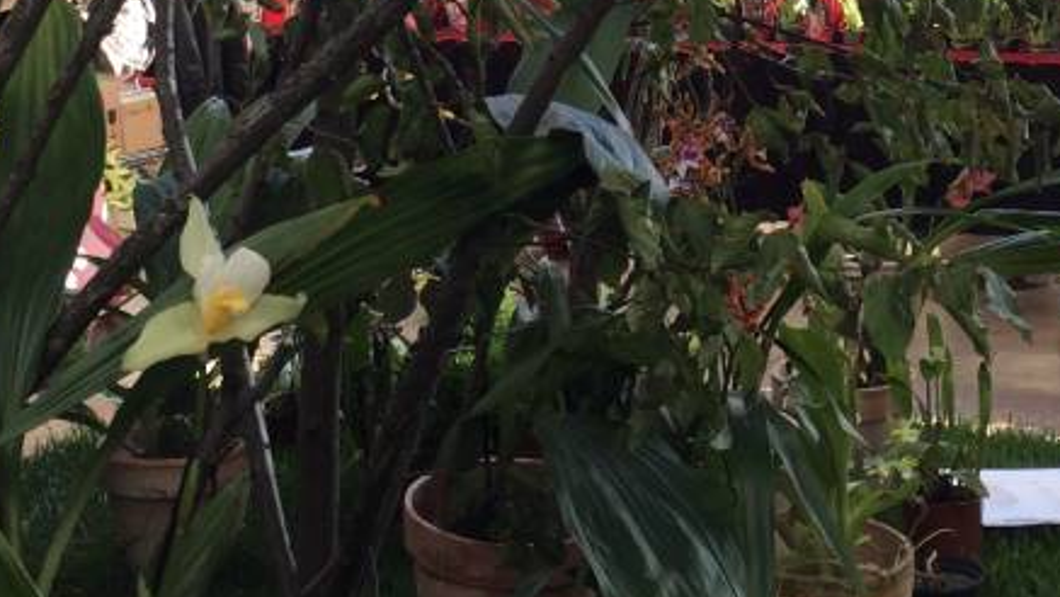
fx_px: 2080
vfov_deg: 15.6
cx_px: 669
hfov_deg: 28.5
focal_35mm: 74
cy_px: -153
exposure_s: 1/183
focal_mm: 4.15
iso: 32
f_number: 2.2
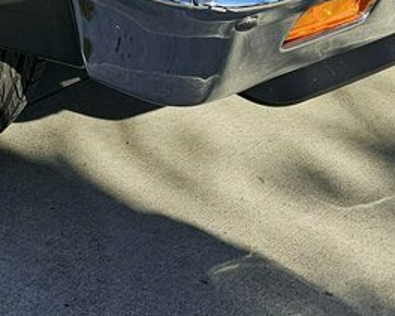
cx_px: -96
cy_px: -241
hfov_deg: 17.8
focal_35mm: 102
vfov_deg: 13.6
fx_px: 1192
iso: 25
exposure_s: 1/1016
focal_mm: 6.3
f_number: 1.7
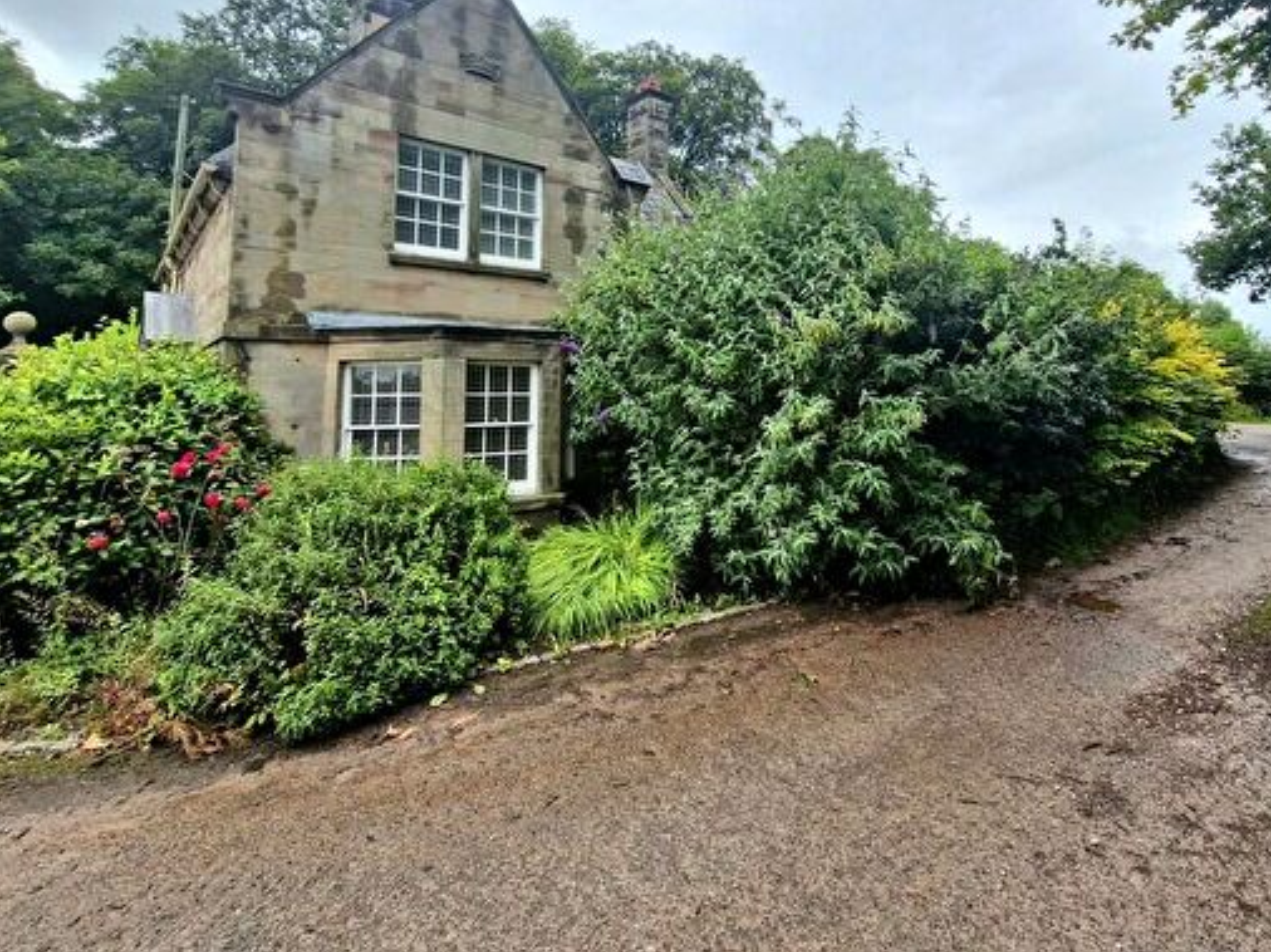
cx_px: 716
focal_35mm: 18
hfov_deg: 87.3
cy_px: 328
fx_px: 661
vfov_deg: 69.8
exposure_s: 1/1000
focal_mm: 1.74
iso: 50
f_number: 2.2
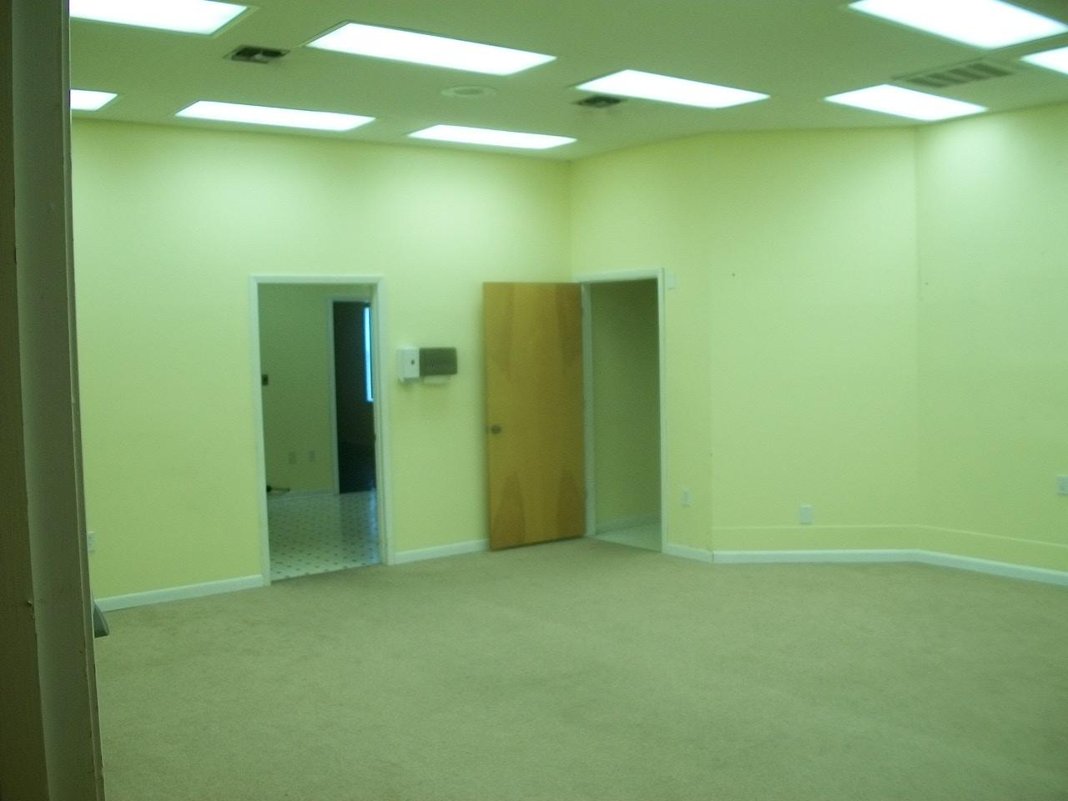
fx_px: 987
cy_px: 400
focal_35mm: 32
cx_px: 534
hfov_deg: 56.8
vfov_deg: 44.2
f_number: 2.9
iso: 80
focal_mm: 5.7
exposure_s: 1/50
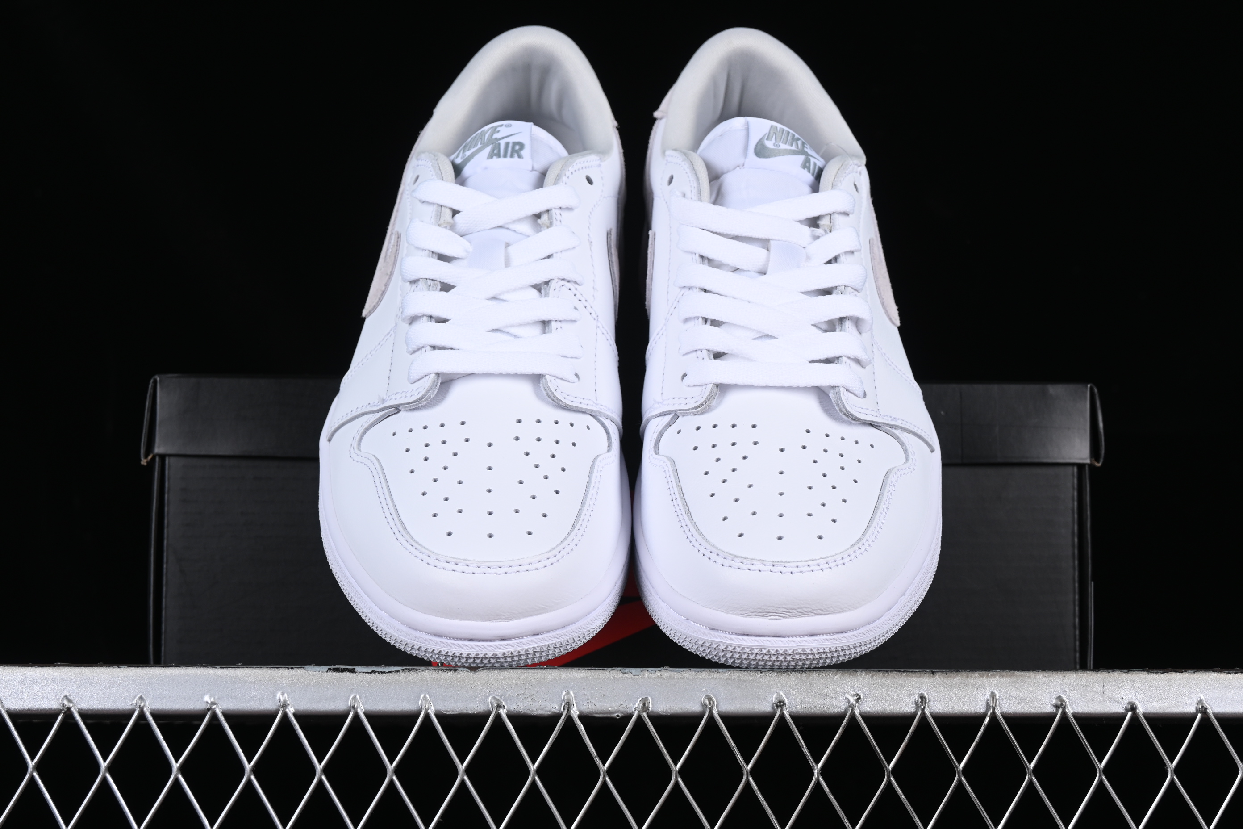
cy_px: 414
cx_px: 622
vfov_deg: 18.2
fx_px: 2589
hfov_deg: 27.0
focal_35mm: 75
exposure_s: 1/80
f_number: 8
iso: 160
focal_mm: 50
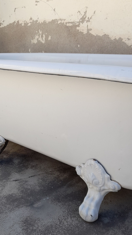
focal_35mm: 38
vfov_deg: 52.7
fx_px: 236
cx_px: 53
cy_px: 106
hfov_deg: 31.1
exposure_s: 1/228
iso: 20
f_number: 2
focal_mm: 4.6
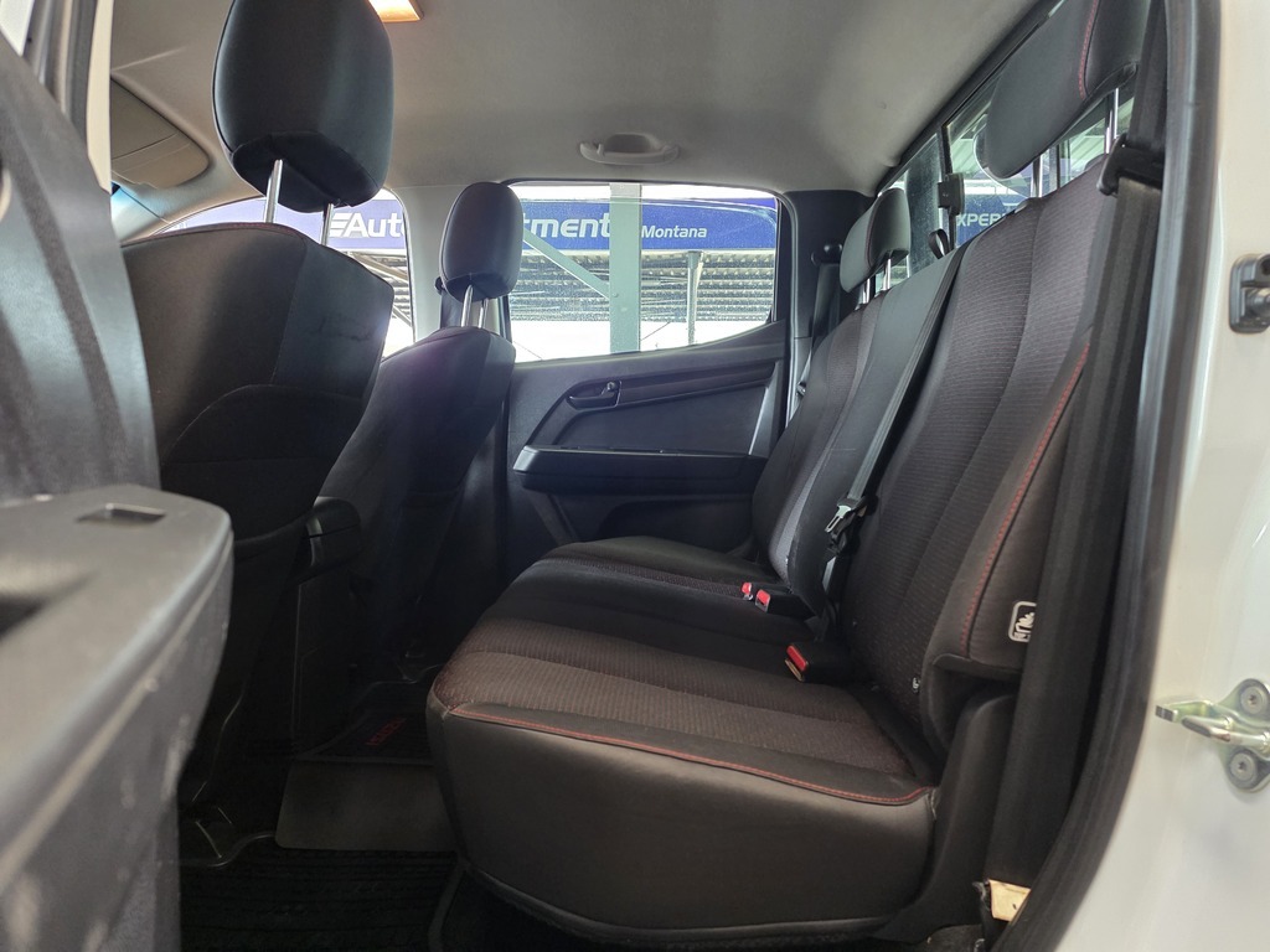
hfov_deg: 73.9
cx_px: 635
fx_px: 844
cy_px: 476
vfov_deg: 58.9
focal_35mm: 23
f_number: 1.7
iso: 500
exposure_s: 1/100
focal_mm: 6.25
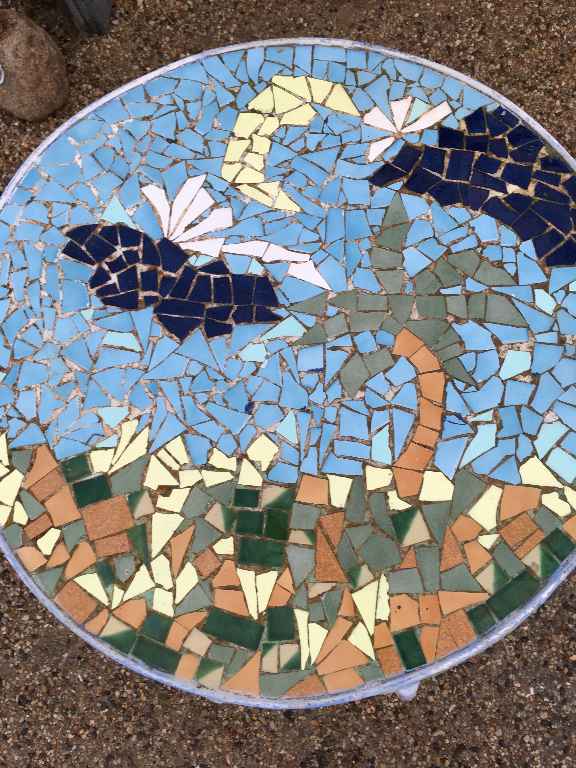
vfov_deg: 61.7
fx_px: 643
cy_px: 384
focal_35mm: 29
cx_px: 288
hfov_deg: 48.2
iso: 40
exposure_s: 1/100
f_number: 2.2
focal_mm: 4.15
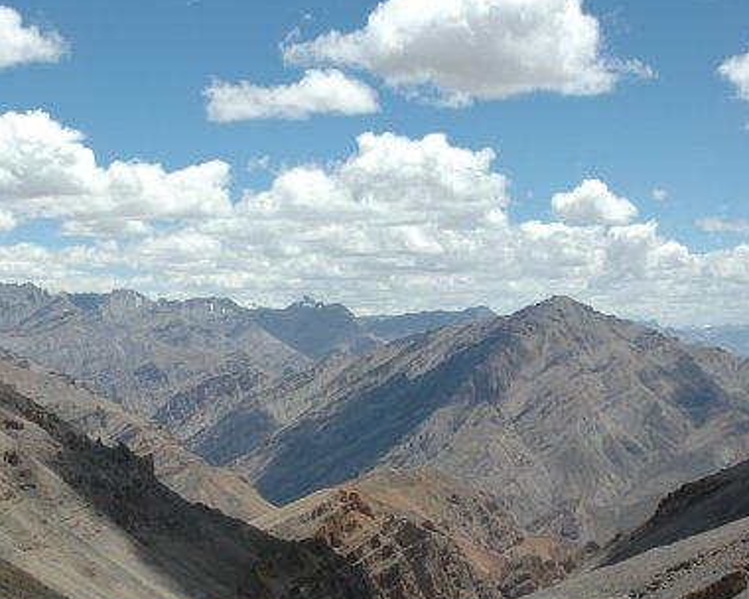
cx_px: 171
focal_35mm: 64
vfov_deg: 23.7
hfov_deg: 29.0
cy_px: 433
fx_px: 1419
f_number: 10
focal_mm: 24
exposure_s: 1/400
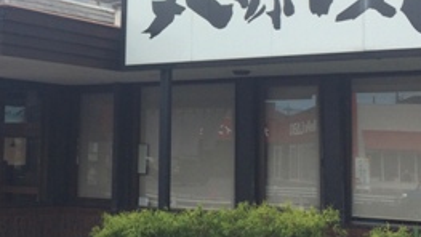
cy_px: 14
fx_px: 860
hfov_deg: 27.2
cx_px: 115
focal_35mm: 77
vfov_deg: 15.5
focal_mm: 4.15
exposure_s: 1/1208
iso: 32
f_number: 2.2
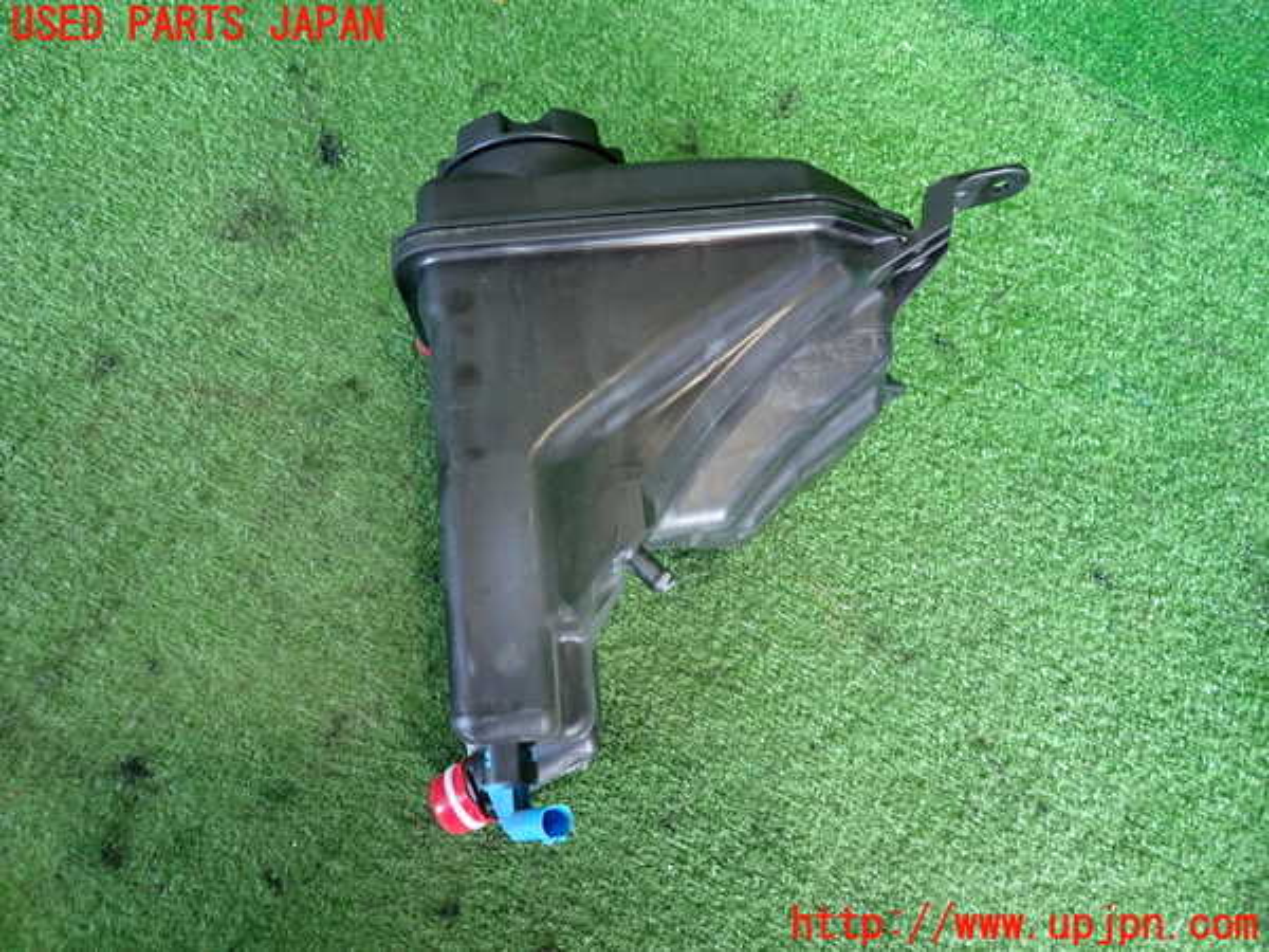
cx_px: 634
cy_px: 476
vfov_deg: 54.9
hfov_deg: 69.4
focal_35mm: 25
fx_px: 916
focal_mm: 4.5
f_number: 2
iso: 320
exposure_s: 1/30
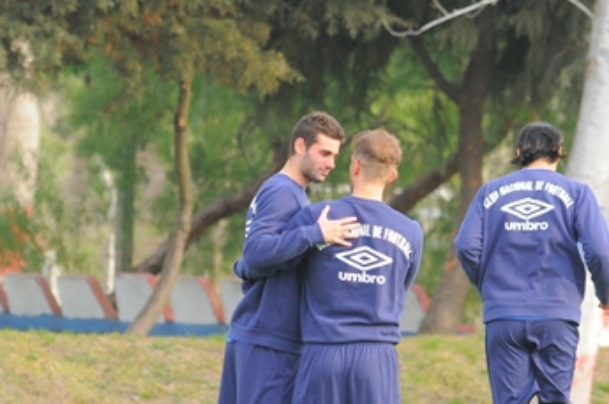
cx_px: 327
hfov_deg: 2.0
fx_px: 17602
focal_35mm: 1042
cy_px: 389
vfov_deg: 1.3
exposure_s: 1/320
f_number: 5.6
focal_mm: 300
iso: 500
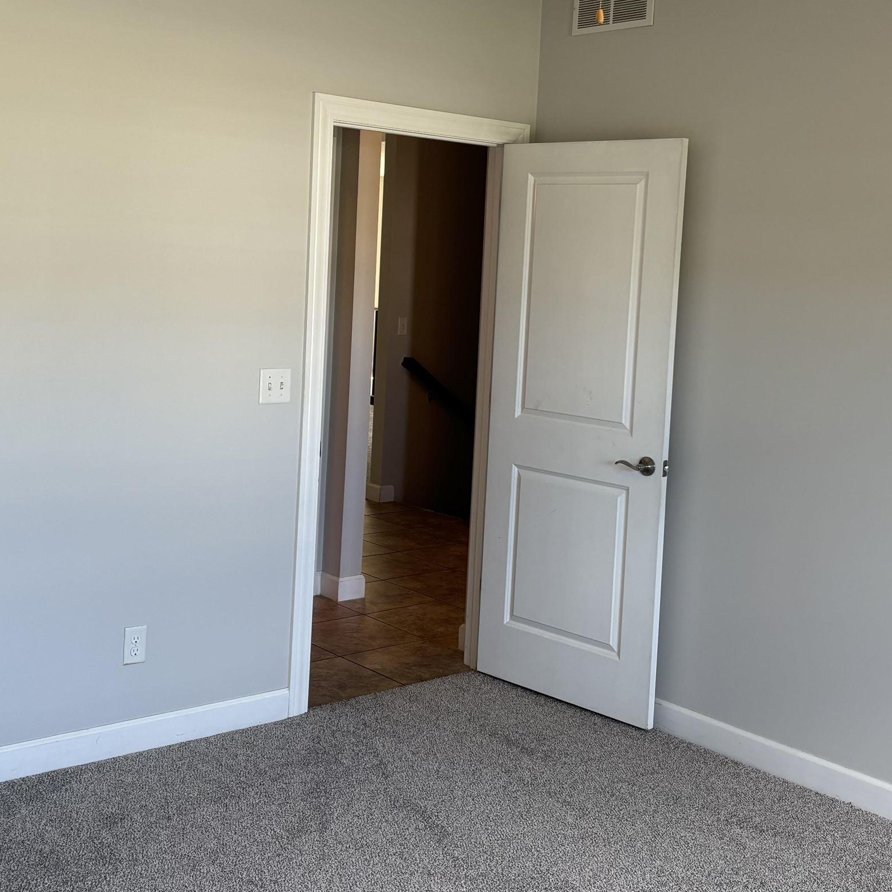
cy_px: 342
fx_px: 1312
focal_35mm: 45
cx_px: 475
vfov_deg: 37.4
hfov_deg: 37.5
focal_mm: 5.96
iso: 100
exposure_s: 1/120
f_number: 1.6
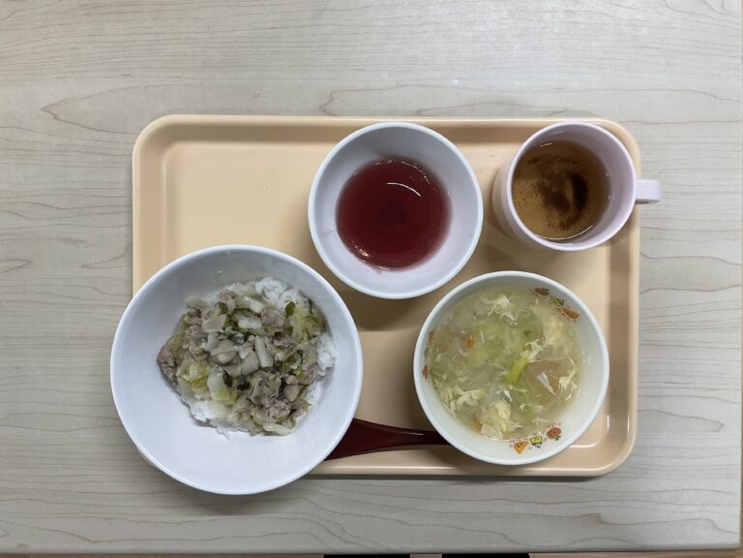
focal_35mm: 29
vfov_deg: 48.2
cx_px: 372
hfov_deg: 61.7
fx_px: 622
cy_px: 279
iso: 32
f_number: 1.8
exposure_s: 1/60
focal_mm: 3
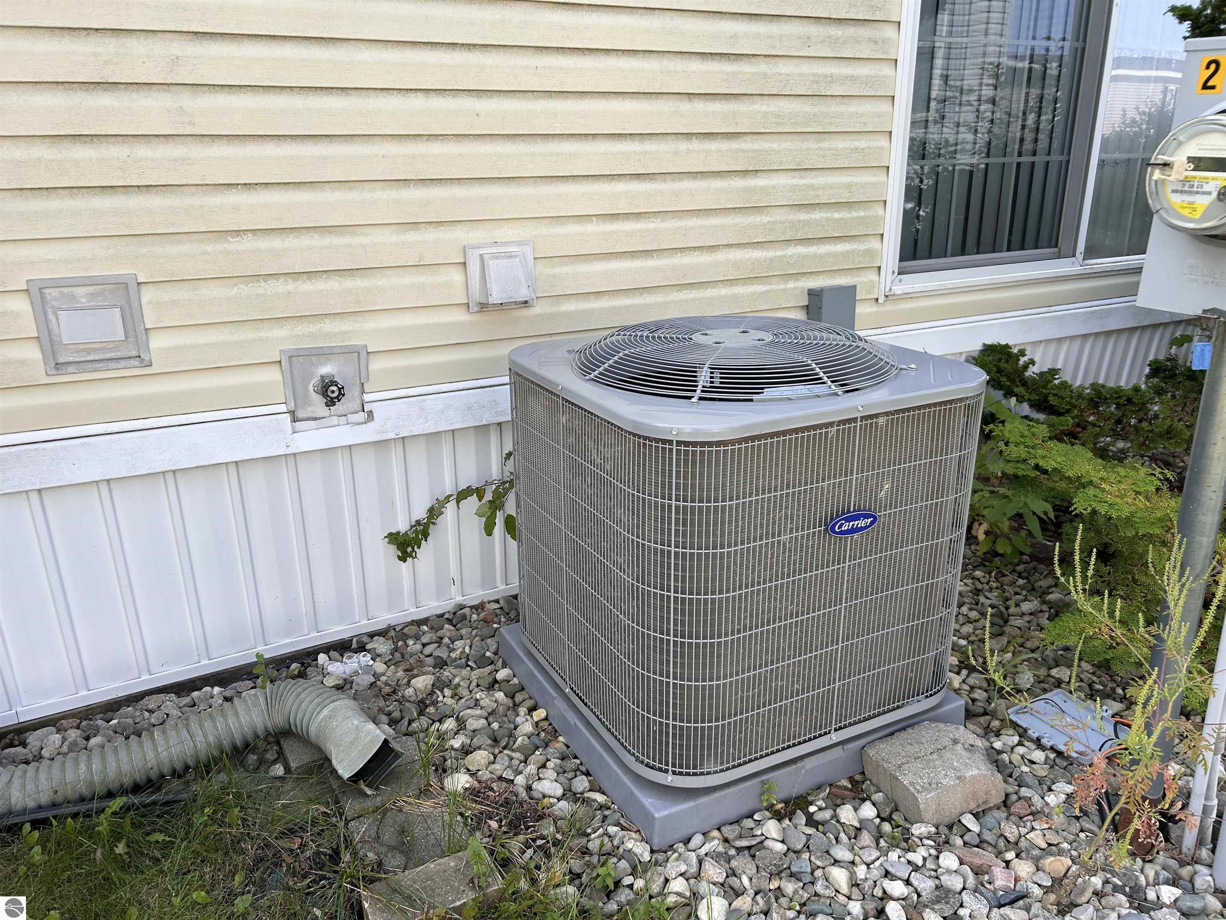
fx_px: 921
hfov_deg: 67.3
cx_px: 613
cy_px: 460
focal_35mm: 26
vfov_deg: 53.1
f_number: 1.5
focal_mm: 5.7
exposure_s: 1/1029
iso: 50
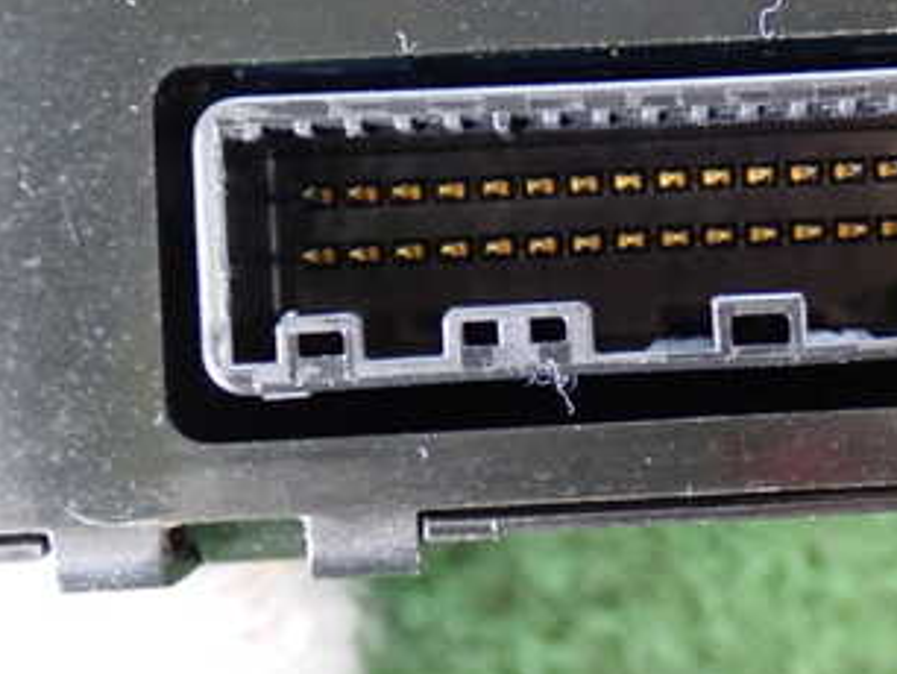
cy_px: 202
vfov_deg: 15.1
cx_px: 733
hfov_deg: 19.8
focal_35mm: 98
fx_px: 2541
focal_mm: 9.01
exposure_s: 1/15
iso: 800
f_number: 3.2
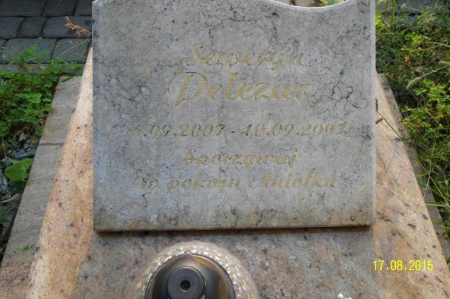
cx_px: 224
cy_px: 121
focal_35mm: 27
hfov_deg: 67.4
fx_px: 337
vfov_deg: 47.6
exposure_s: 1/250
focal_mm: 5.2
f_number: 3.9
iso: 80
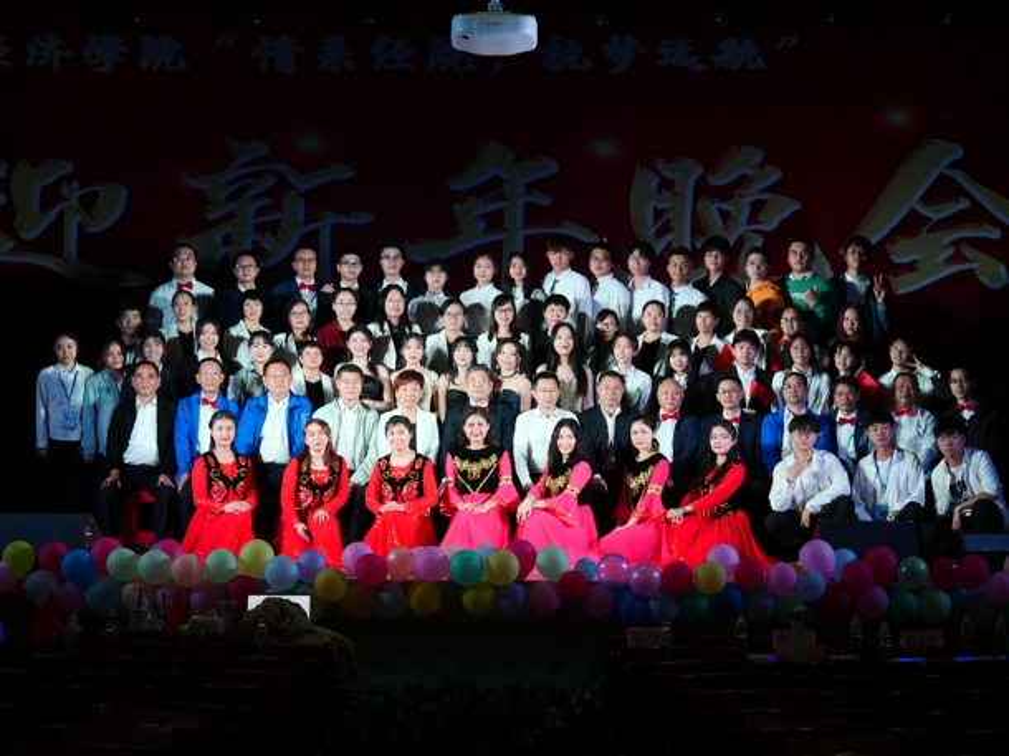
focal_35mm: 102
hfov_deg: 19.3
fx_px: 2972
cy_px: 378
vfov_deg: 14.5
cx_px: 504
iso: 800
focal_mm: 51
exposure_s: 1/100
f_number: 4.2
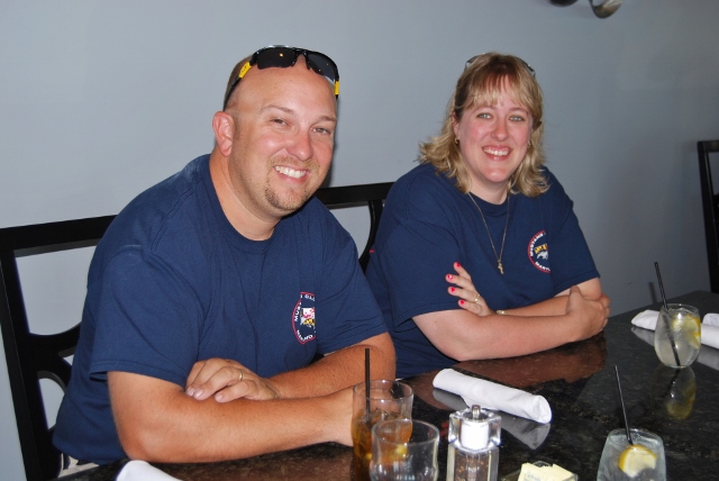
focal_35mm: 51
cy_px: 240
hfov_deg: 38.8
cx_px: 360
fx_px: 1019
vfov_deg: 26.5
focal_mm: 34
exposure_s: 1/60
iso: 200
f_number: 4.5
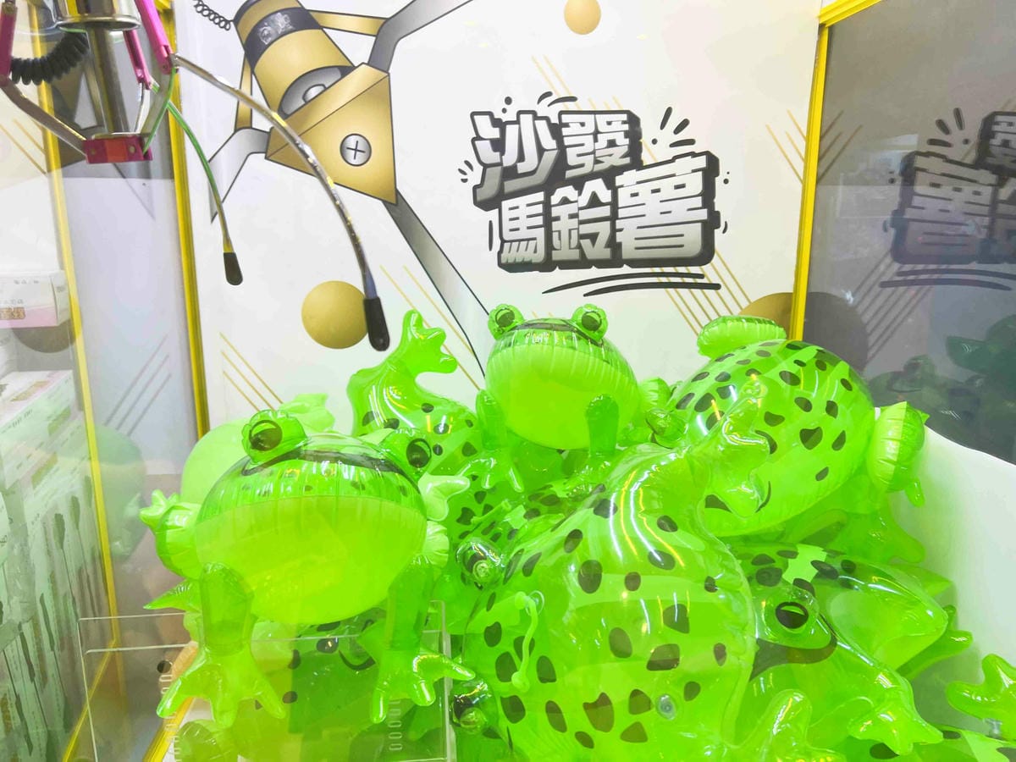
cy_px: 381
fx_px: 763
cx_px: 508
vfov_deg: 53.1
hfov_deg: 67.3
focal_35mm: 26
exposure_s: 1/120
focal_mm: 5.7
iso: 40
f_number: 1.5
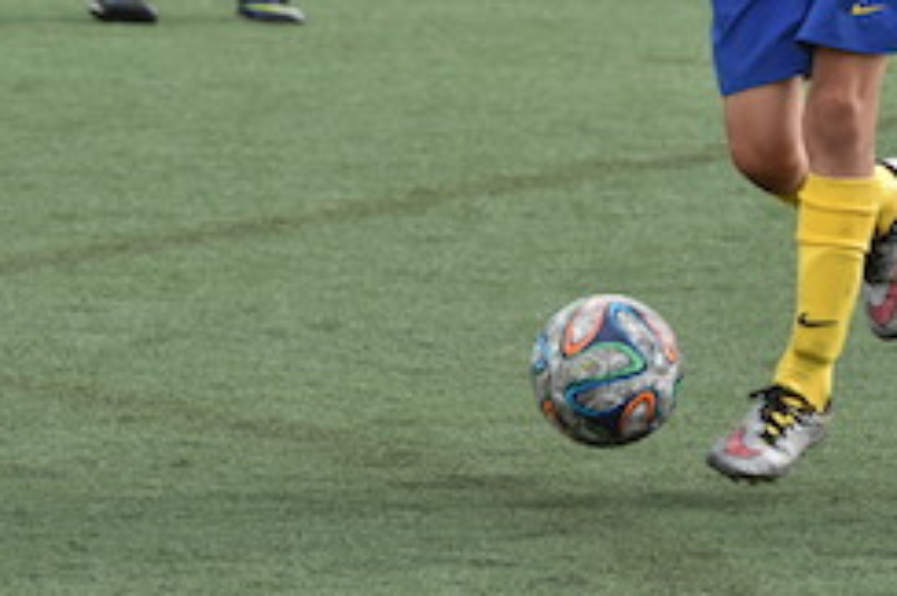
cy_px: -53
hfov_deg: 3.6
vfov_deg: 2.4
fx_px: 14383
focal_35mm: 578
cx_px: 691
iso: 1250
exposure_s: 1/640
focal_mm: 220
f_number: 11
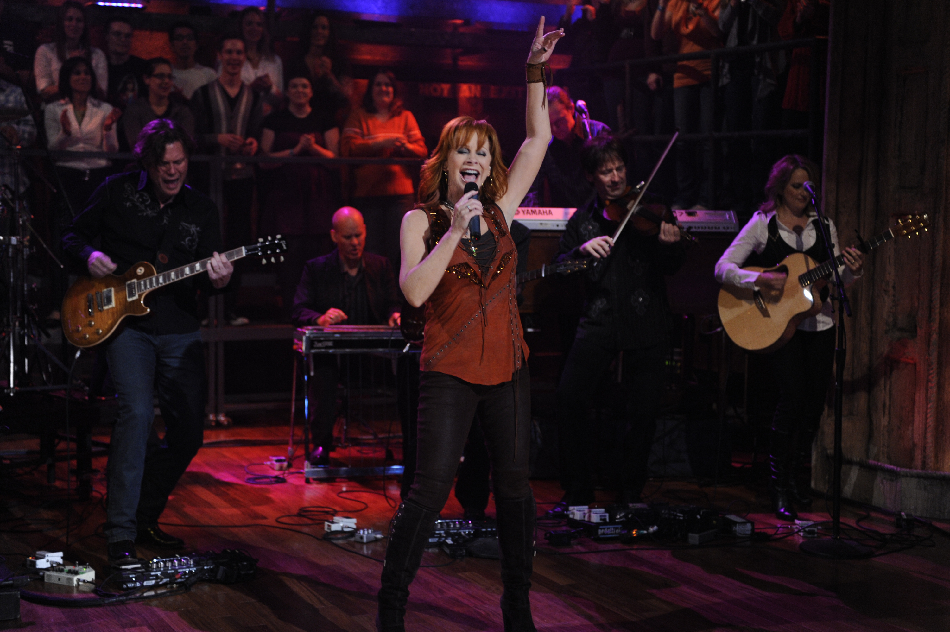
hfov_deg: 33.4
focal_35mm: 60
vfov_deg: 22.6
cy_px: 316
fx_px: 1582
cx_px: 475
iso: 1600
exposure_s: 1/100
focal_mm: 60
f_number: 2.8
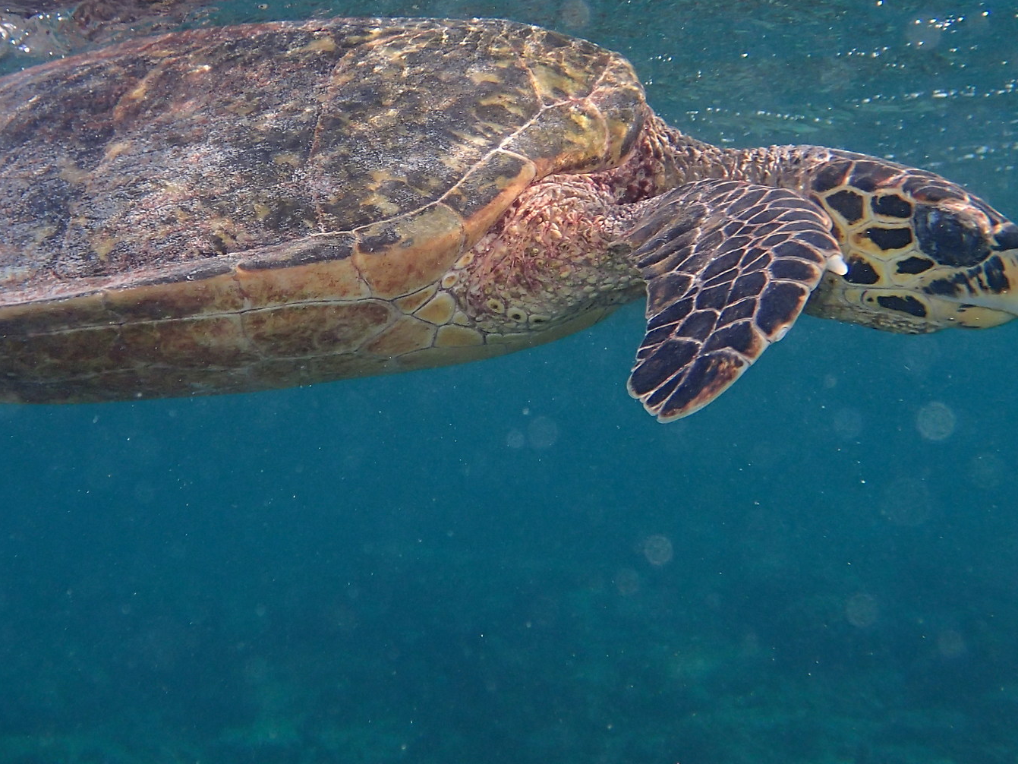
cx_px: 386
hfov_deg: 28.5
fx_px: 2000
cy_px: 251
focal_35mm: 68
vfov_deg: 21.5
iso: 100
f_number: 3.5
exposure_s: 1/500
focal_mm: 6.86
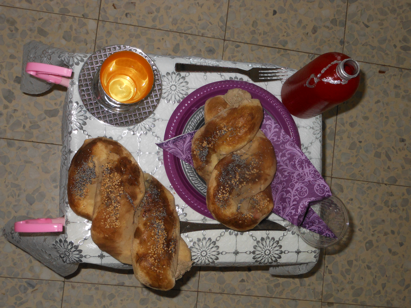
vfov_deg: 32.2
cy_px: 154
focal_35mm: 45
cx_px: 206
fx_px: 534
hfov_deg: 42.1
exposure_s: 1/30
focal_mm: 8.1
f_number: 4.6
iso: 200
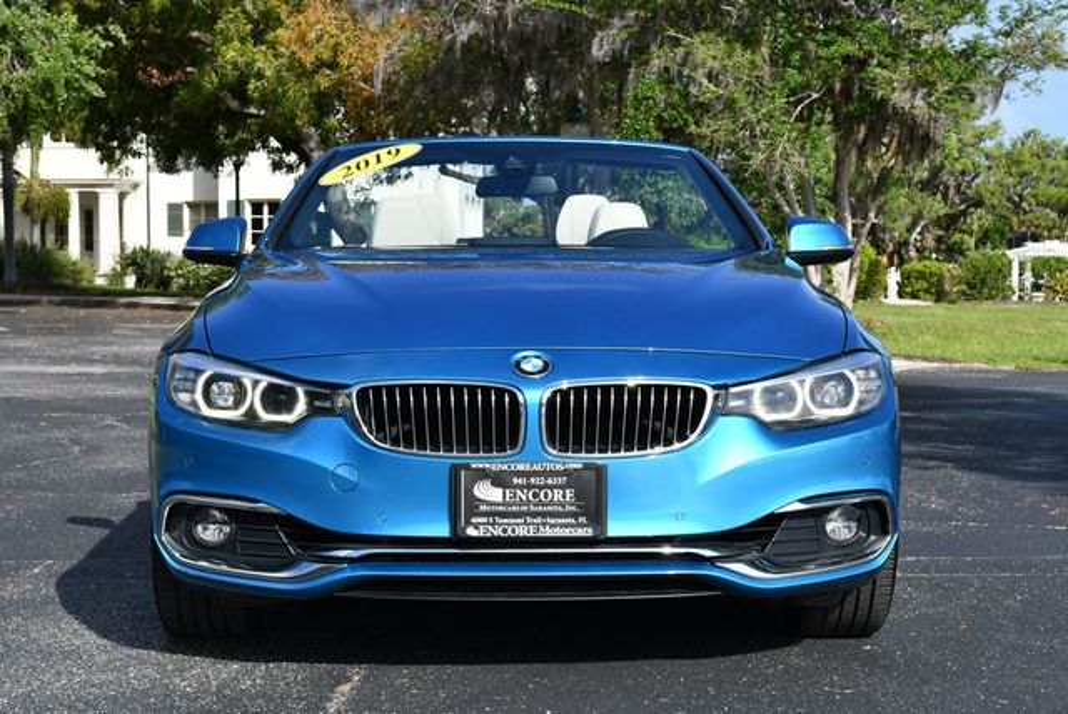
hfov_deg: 28.8
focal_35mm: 70
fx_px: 2079
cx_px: 534
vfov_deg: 19.5
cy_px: 357
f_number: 8
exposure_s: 1/250
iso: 100
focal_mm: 35
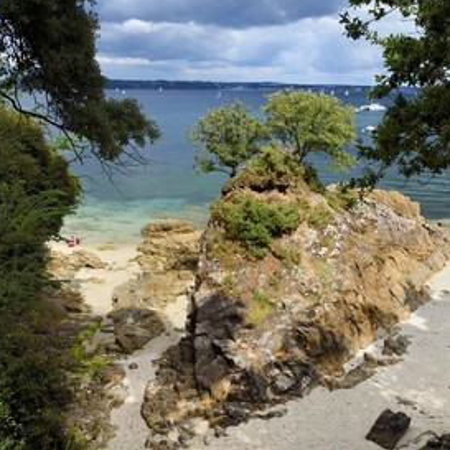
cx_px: 276
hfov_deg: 43.6
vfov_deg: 43.9
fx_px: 559
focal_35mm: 38
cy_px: 224
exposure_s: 1/320
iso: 200
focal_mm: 29
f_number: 10
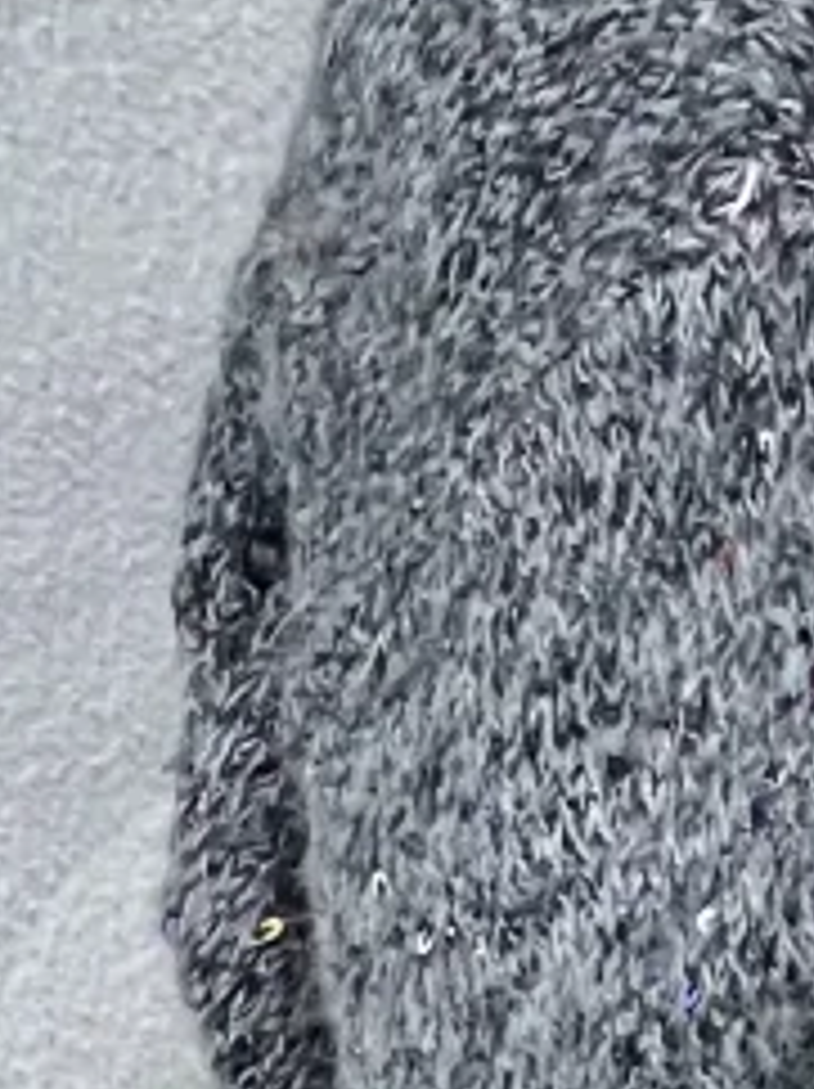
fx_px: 14417
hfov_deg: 3.2
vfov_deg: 4.3
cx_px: 1601
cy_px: 608
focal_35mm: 459
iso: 320
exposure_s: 1/50
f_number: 2.8
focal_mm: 9
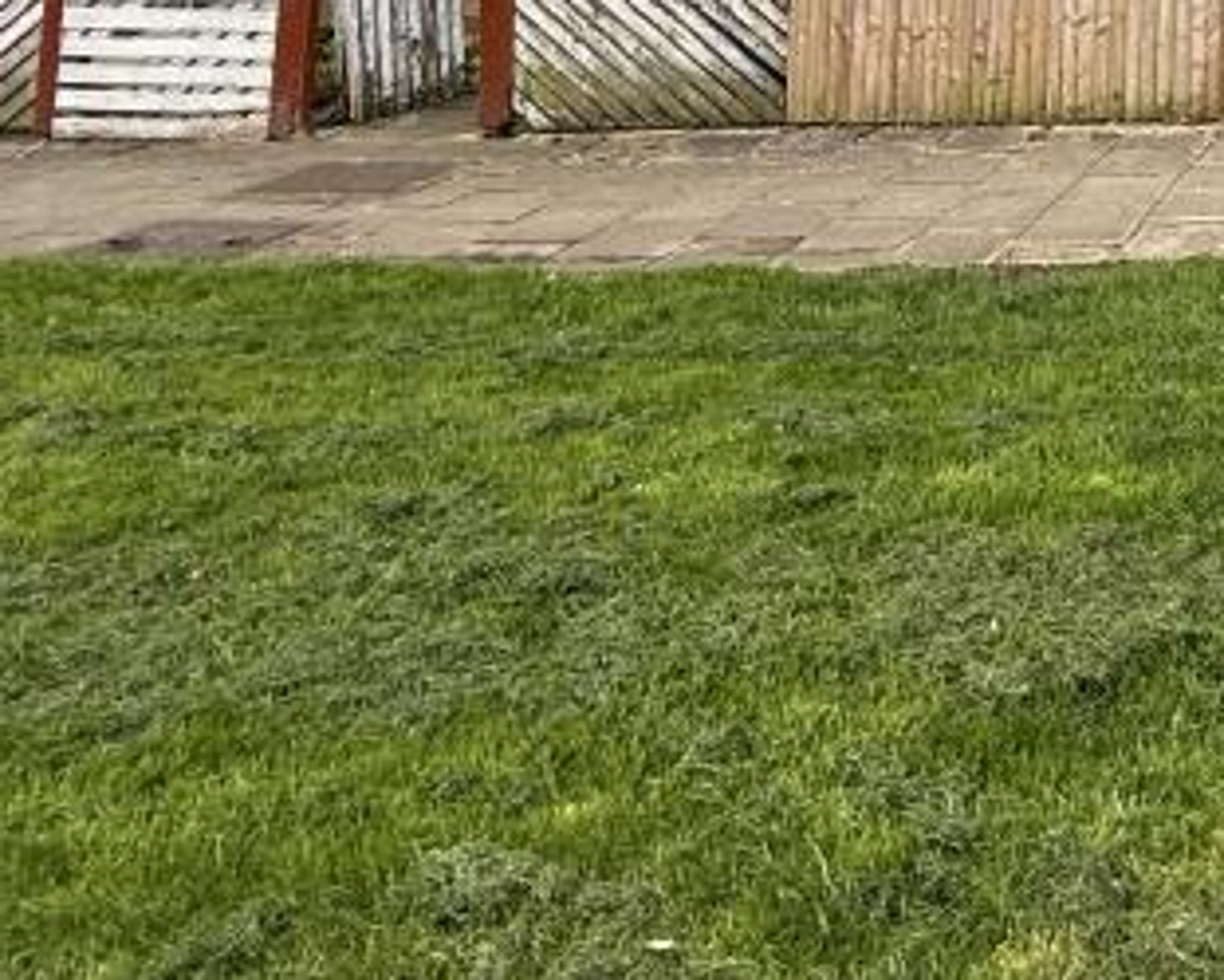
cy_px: -394
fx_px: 1631
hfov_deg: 31.2
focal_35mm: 45
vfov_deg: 26.5
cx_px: 1618
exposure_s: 1/102
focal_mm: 2.22
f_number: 2.2
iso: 40
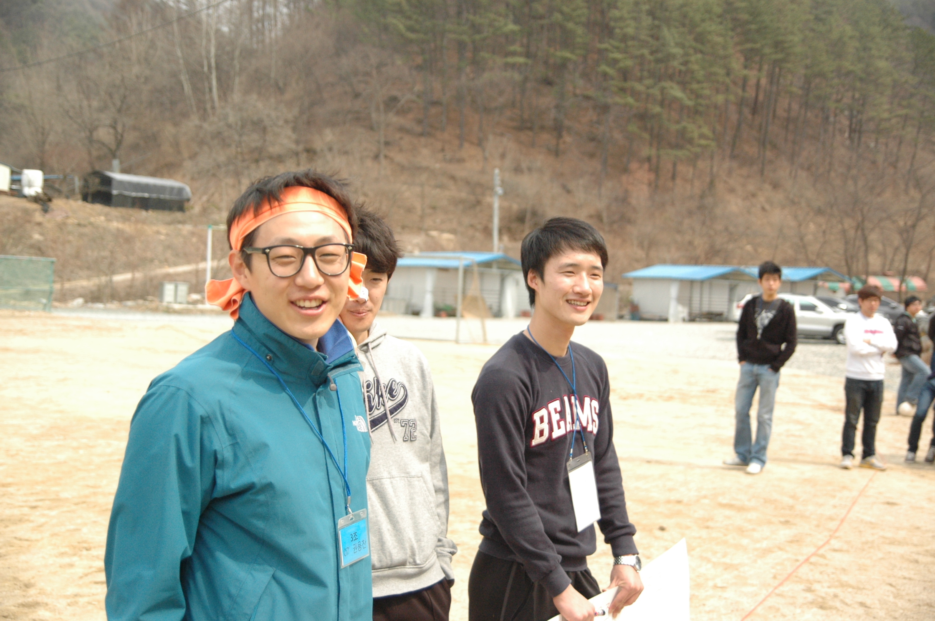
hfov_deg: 43.6
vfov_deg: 29.8
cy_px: 310
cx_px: 468
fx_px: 1167
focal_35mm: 45
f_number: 3.2
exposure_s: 1/5000
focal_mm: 30
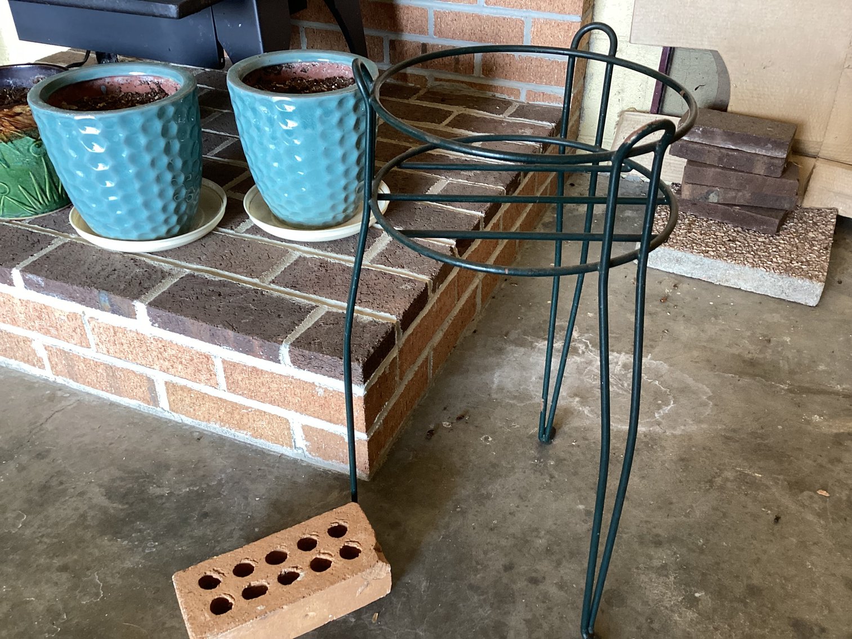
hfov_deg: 58.3
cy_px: 320
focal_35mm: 31
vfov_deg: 45.4
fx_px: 763
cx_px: 426
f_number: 2.4
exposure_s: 1/60
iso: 80
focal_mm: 3.3
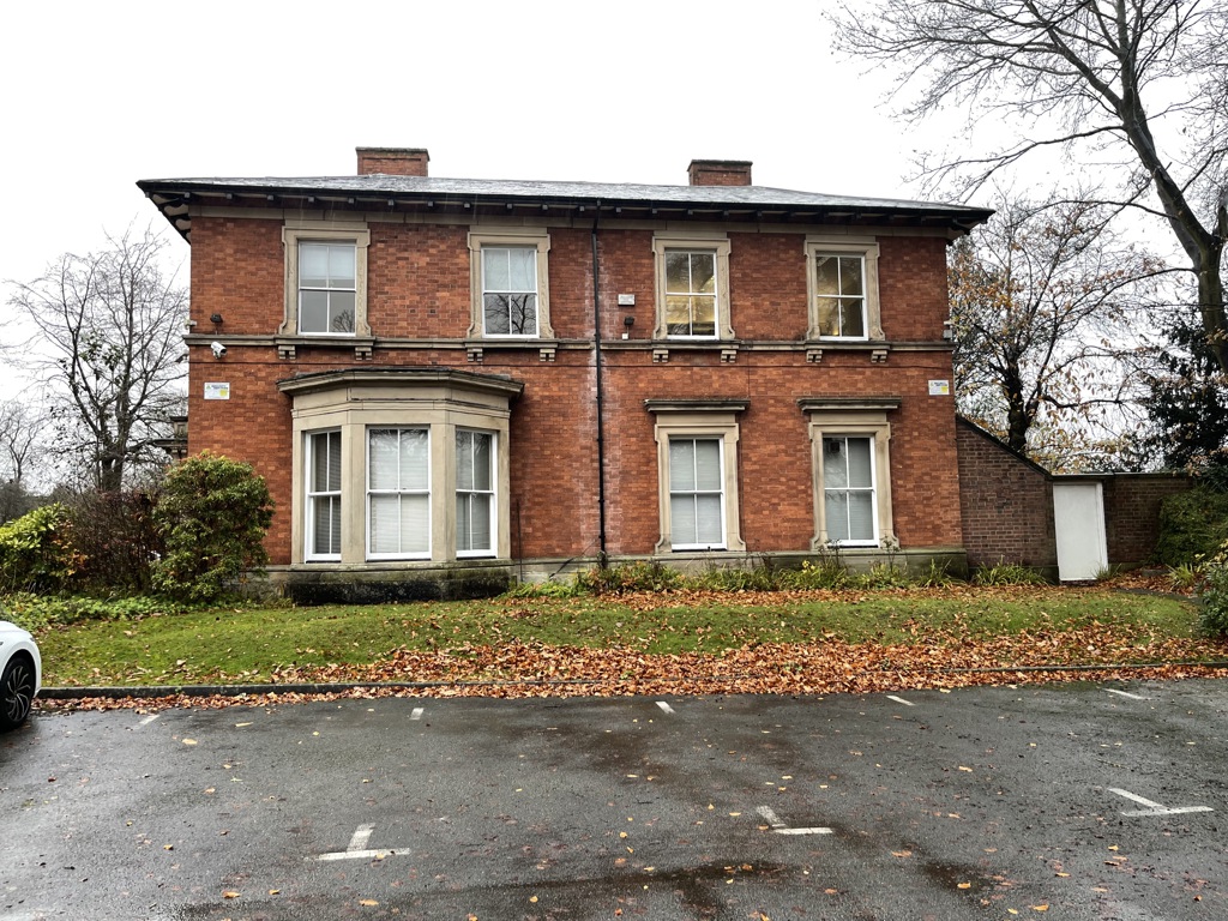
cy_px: 460
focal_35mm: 25
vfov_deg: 54.9
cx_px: 614
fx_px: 887
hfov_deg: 69.4
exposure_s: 1/121
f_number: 1.6
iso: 40
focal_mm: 5.1
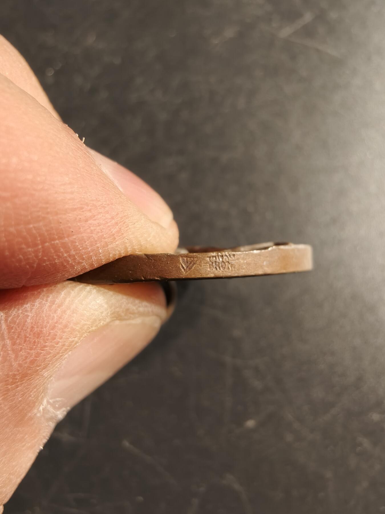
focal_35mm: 23
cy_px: 257
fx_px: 341
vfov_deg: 73.9
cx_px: 192
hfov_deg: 58.9
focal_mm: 2.32
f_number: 2
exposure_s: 1/88.5
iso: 160
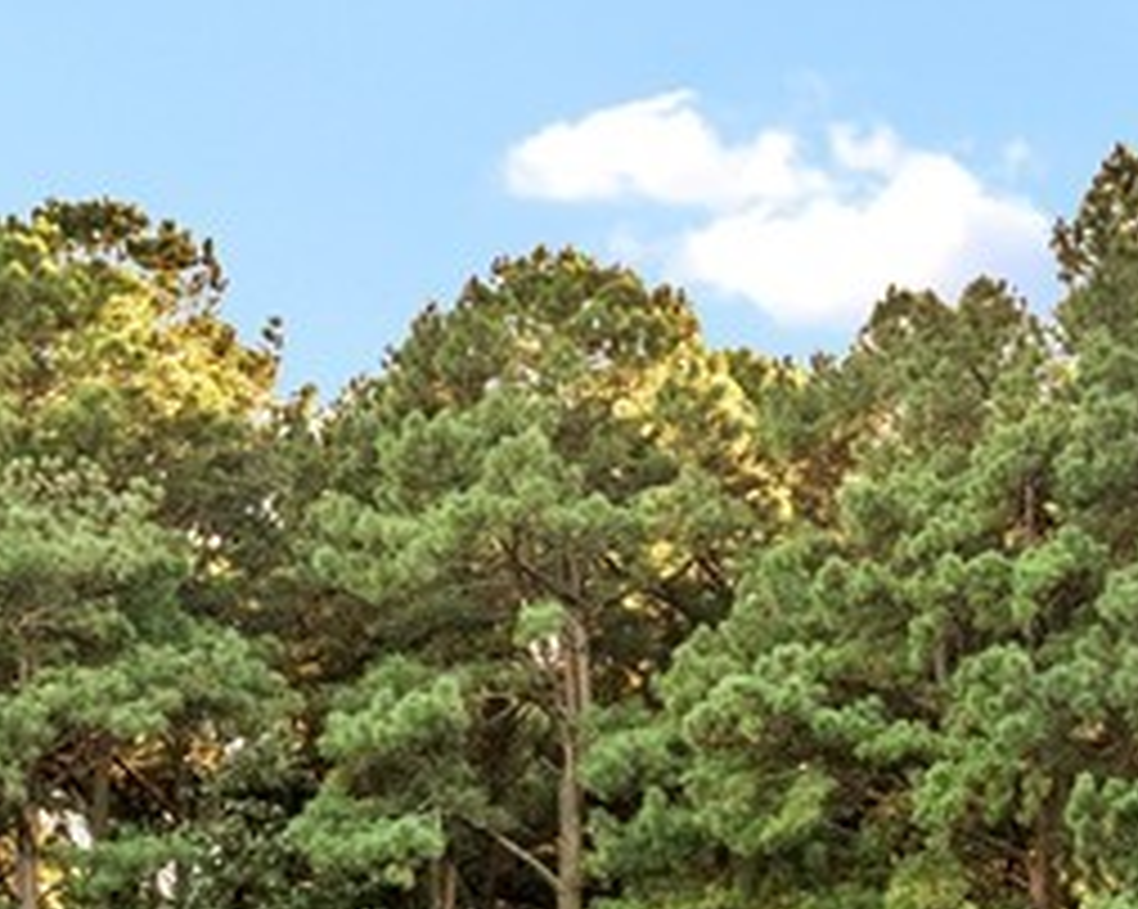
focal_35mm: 121
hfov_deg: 15.0
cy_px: 1512
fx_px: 4072
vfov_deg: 11.9
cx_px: 1601
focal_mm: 20
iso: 1250
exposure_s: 1/200
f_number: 9
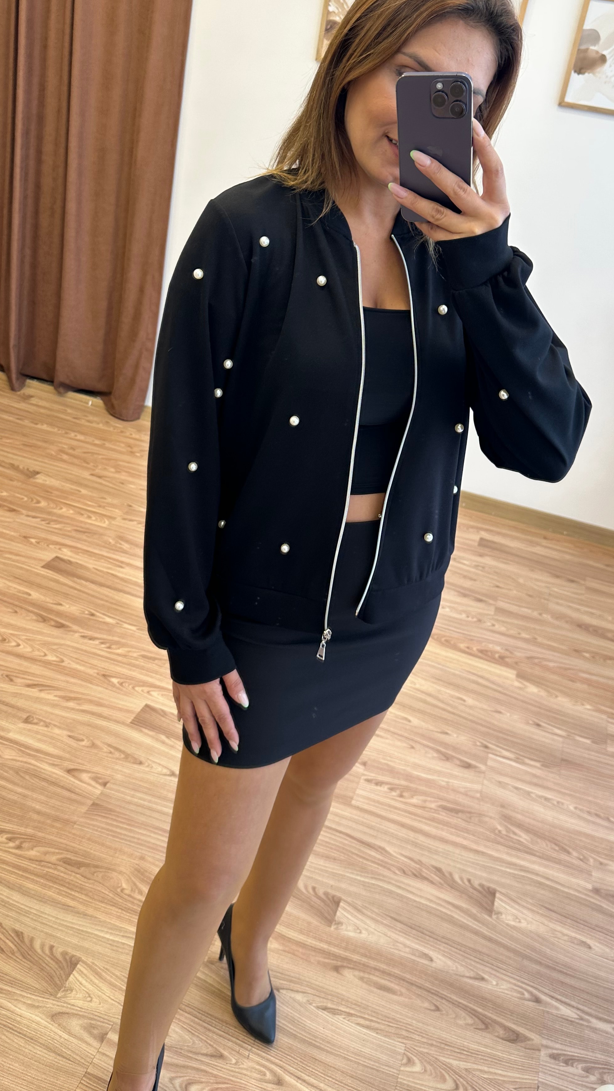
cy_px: 487
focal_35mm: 30
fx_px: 868
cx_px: 308
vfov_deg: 64.1
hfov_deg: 38.9
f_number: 1.78
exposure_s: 1/121
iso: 100
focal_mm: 6.86
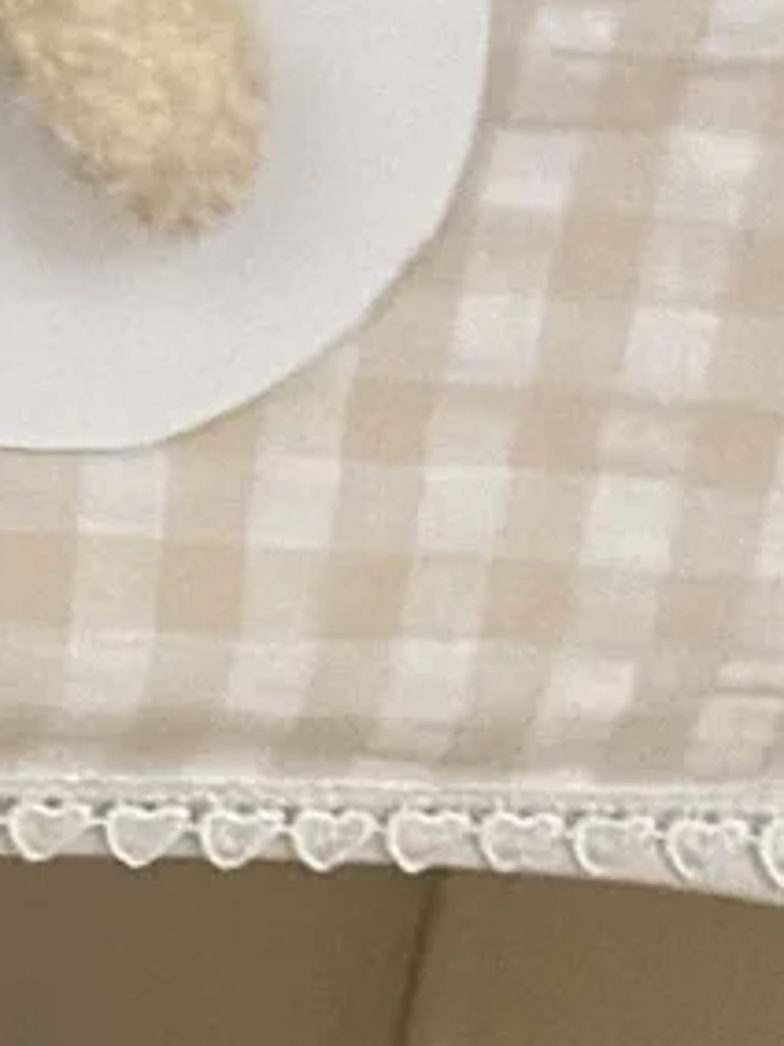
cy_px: 2166
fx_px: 7374
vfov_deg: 7.7
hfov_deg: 5.9
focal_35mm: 244
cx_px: -973
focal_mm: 6.86
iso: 1000
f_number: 1.78
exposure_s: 1/30
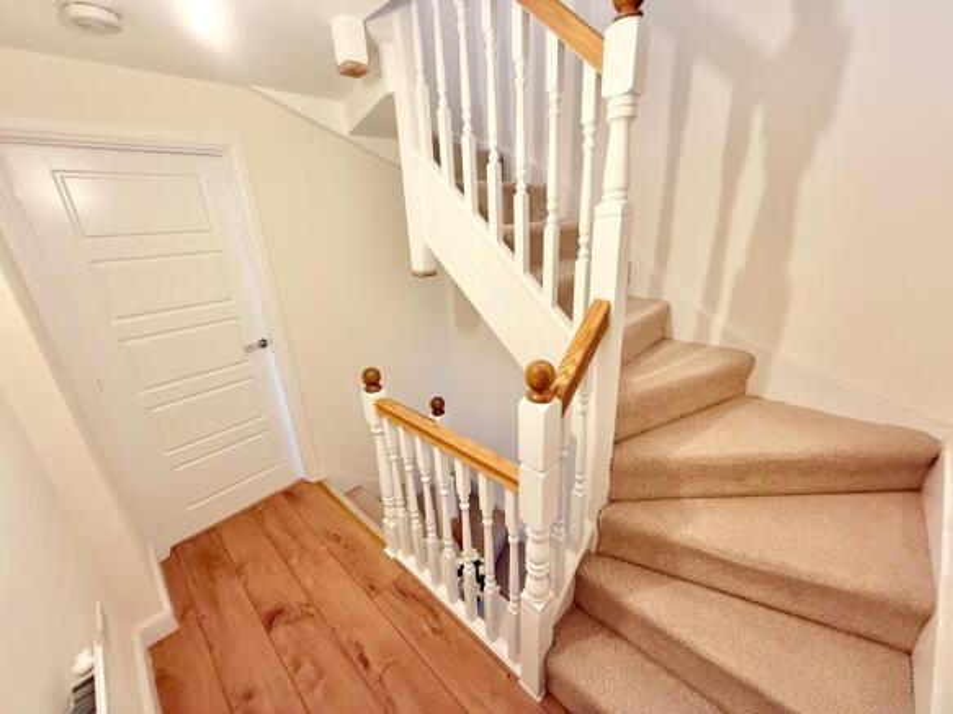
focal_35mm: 14
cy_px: 357
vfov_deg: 85.7
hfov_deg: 102.1
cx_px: 476
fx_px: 385
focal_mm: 2.22
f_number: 2.2
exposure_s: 1/50
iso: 250
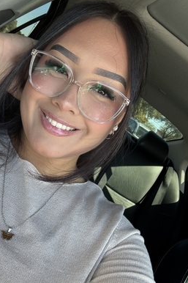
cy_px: 146
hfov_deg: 41.7
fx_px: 243
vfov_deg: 60.3
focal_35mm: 31
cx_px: 60
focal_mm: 2.69
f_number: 1.9
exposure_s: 1/121
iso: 64
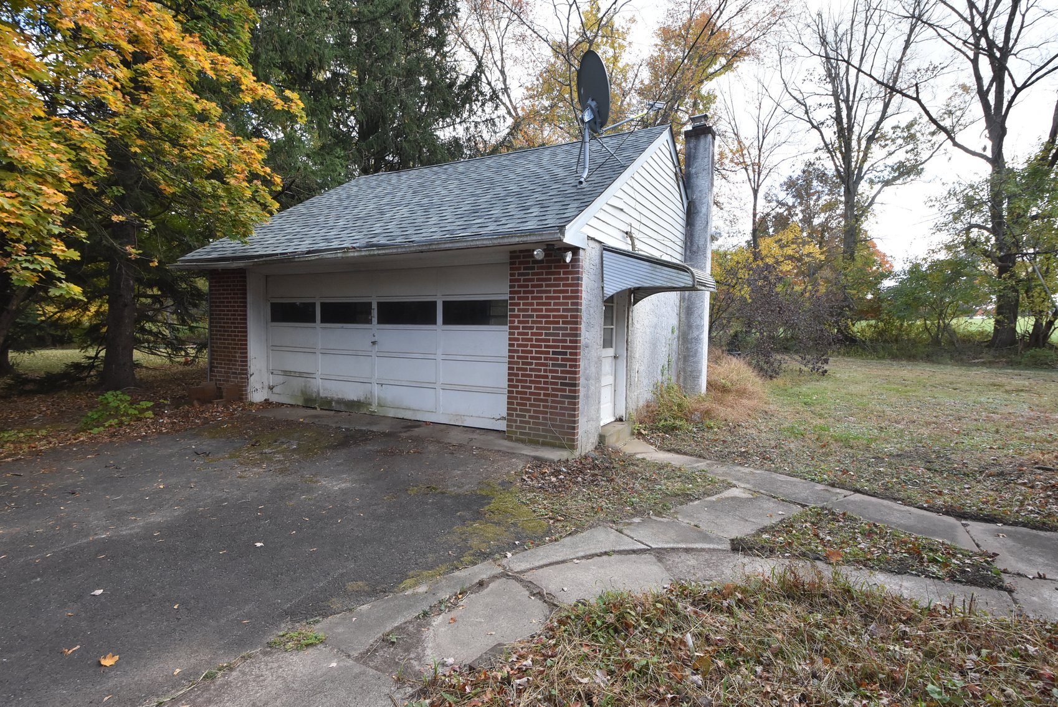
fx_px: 507
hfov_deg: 92.4
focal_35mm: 17
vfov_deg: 69.8
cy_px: 354
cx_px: 529
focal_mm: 11.5
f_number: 8
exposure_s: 1/250
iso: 800
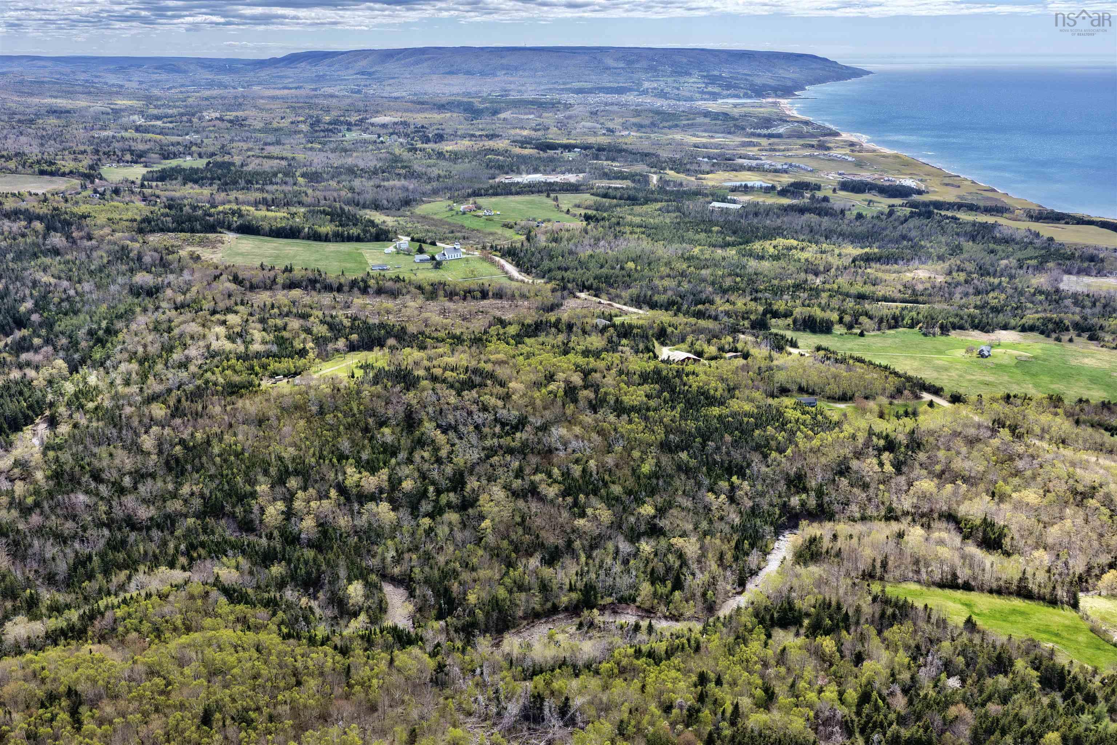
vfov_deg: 46.4
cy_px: 372
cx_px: 558
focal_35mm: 28
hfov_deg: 65.5
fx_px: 869
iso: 320
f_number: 2.8
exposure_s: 1/2000
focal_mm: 14.45
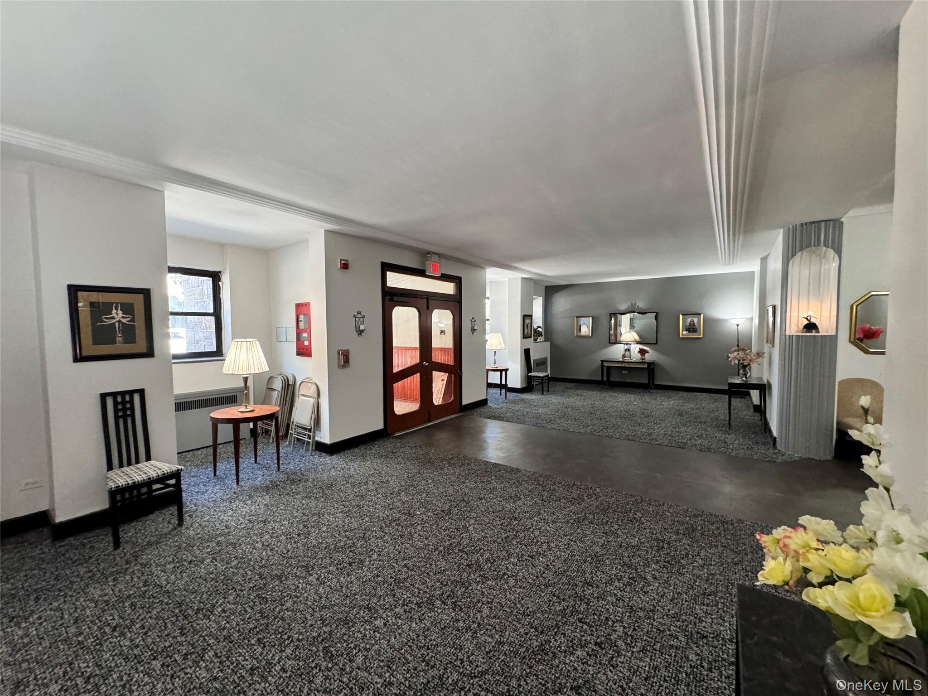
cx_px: 464
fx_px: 375
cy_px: 348
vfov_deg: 85.7
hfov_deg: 102.1
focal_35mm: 14
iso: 400
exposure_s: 1/60
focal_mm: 2.22
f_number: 2.2
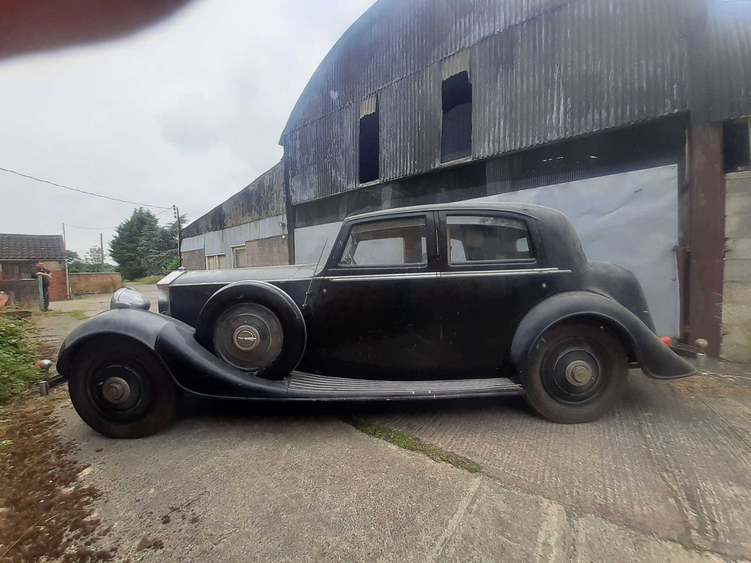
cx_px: 376
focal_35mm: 13
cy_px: 282
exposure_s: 1/527
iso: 40
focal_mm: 1.13
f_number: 2.2
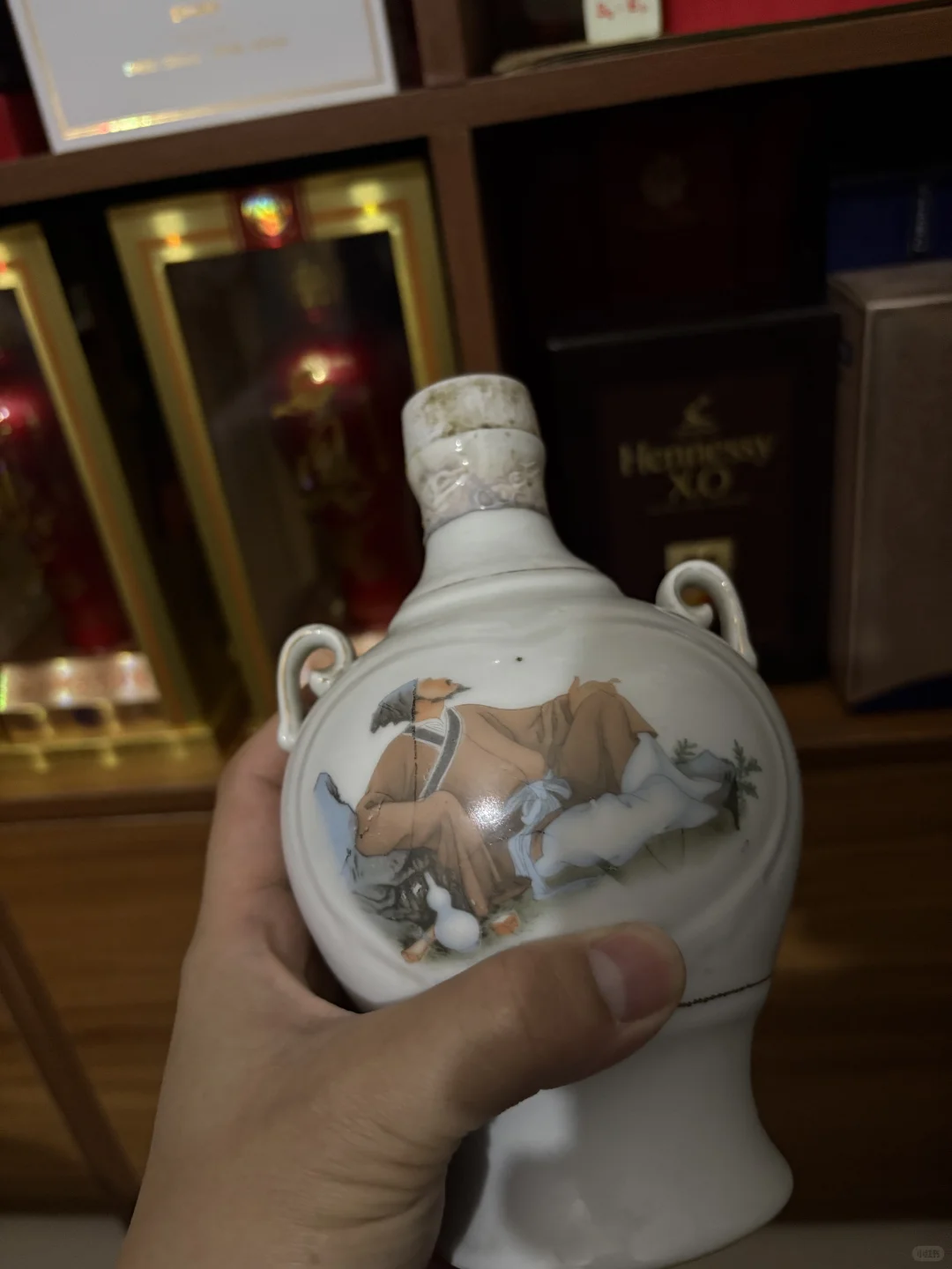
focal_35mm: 26
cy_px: 634
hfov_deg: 53.1
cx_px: 476
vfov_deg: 67.3
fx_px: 953
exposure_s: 1/25
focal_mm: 5.96
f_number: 1.6
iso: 640
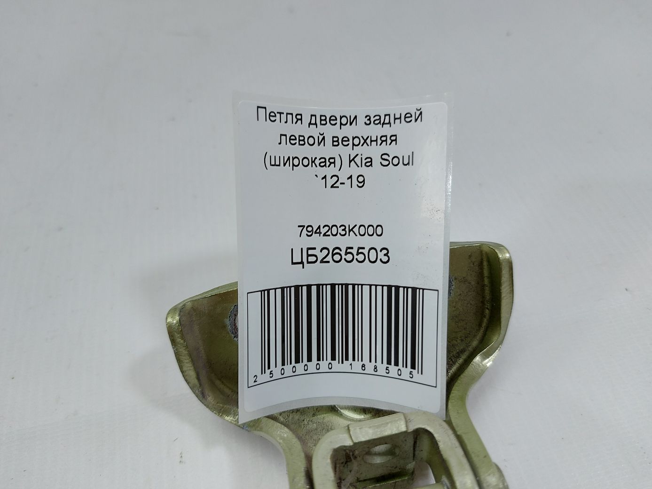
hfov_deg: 71.6
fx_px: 452
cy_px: 244
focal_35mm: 24
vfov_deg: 56.8
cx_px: 326
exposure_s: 1/50
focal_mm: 5.23
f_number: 1.8
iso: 50
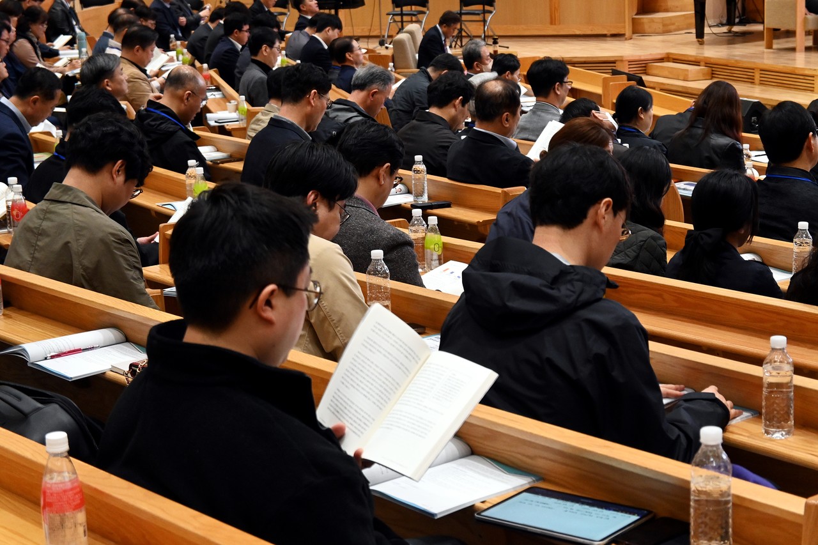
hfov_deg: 27.0
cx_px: 409
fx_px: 1704
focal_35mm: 75
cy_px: 272
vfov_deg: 18.2
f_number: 6.3
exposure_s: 1/80
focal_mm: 50
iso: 1800
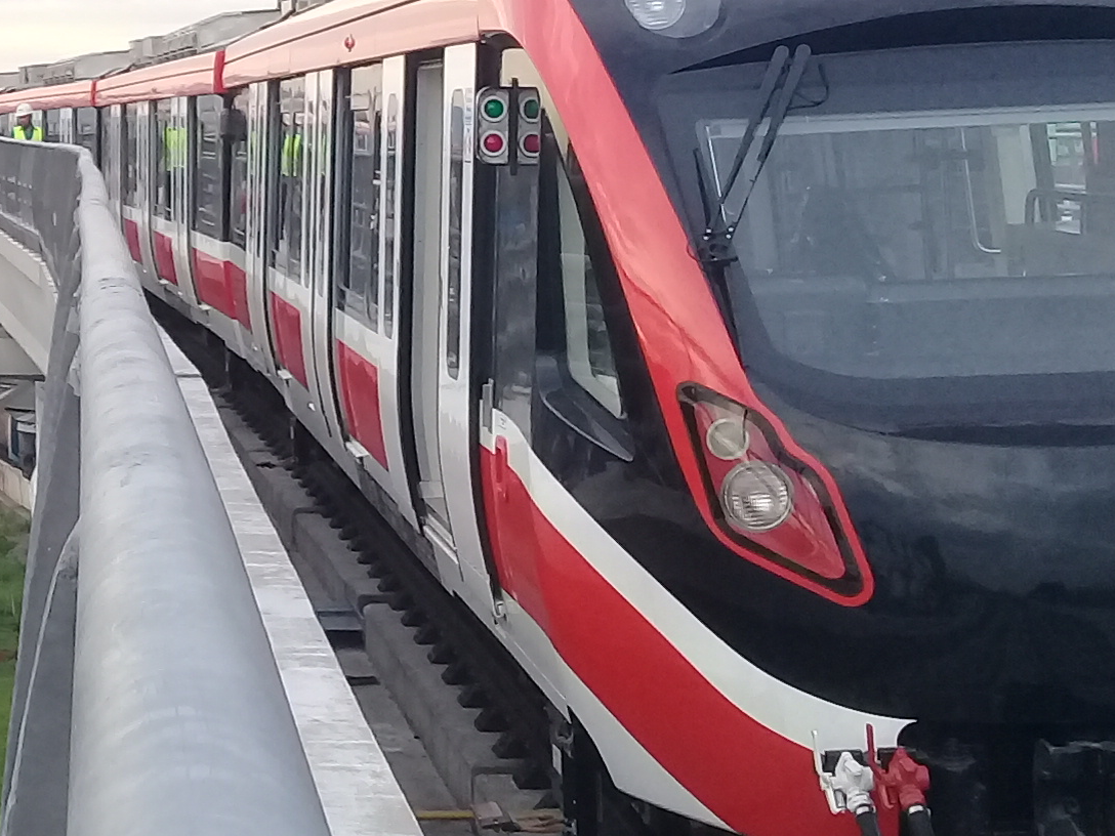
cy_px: 131
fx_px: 2996
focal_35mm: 93
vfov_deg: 15.8
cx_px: -153
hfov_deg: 20.0
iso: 50
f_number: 2.2
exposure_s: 1/100
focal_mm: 3.3
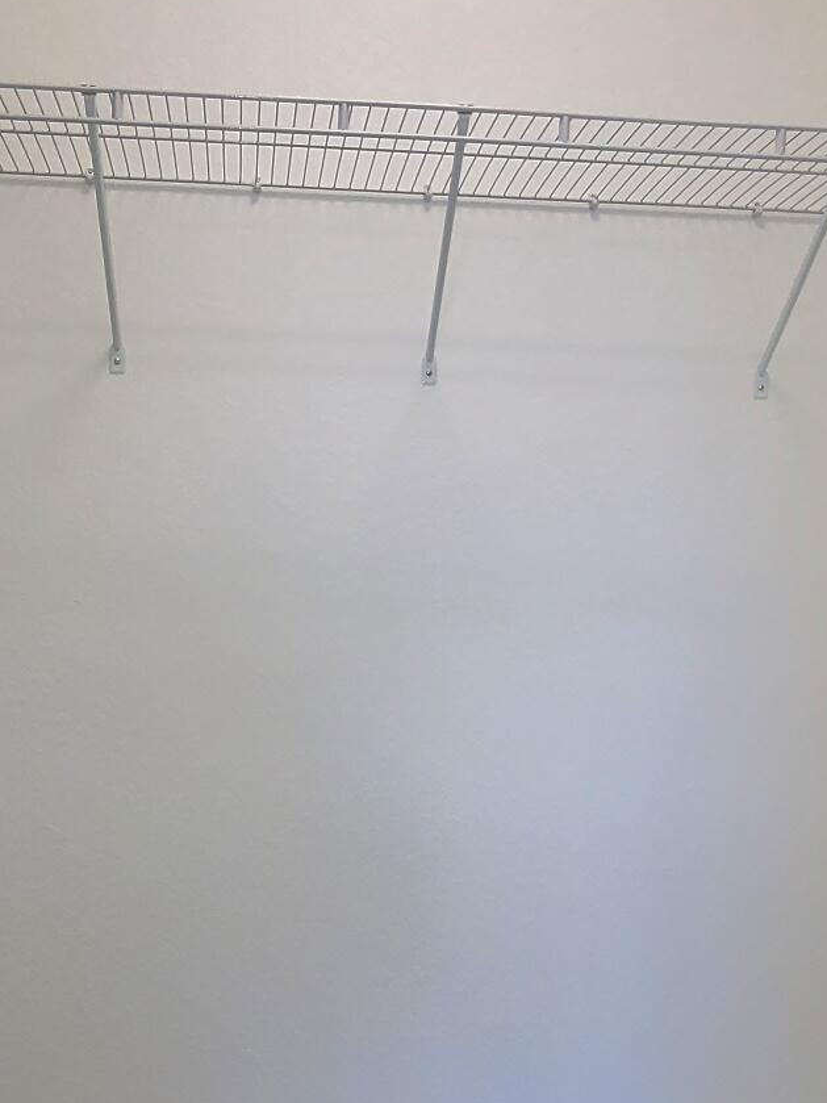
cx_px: 302
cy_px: 602
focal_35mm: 31
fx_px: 988
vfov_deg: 58.3
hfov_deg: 45.0
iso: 160
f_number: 2.2
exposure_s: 1/60.2
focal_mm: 2.2
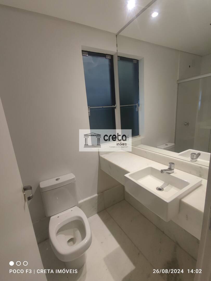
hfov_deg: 81.8
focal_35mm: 15
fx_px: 122
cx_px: 106
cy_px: 140
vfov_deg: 98.1
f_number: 2.2
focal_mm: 1.65
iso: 129
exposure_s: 1/60
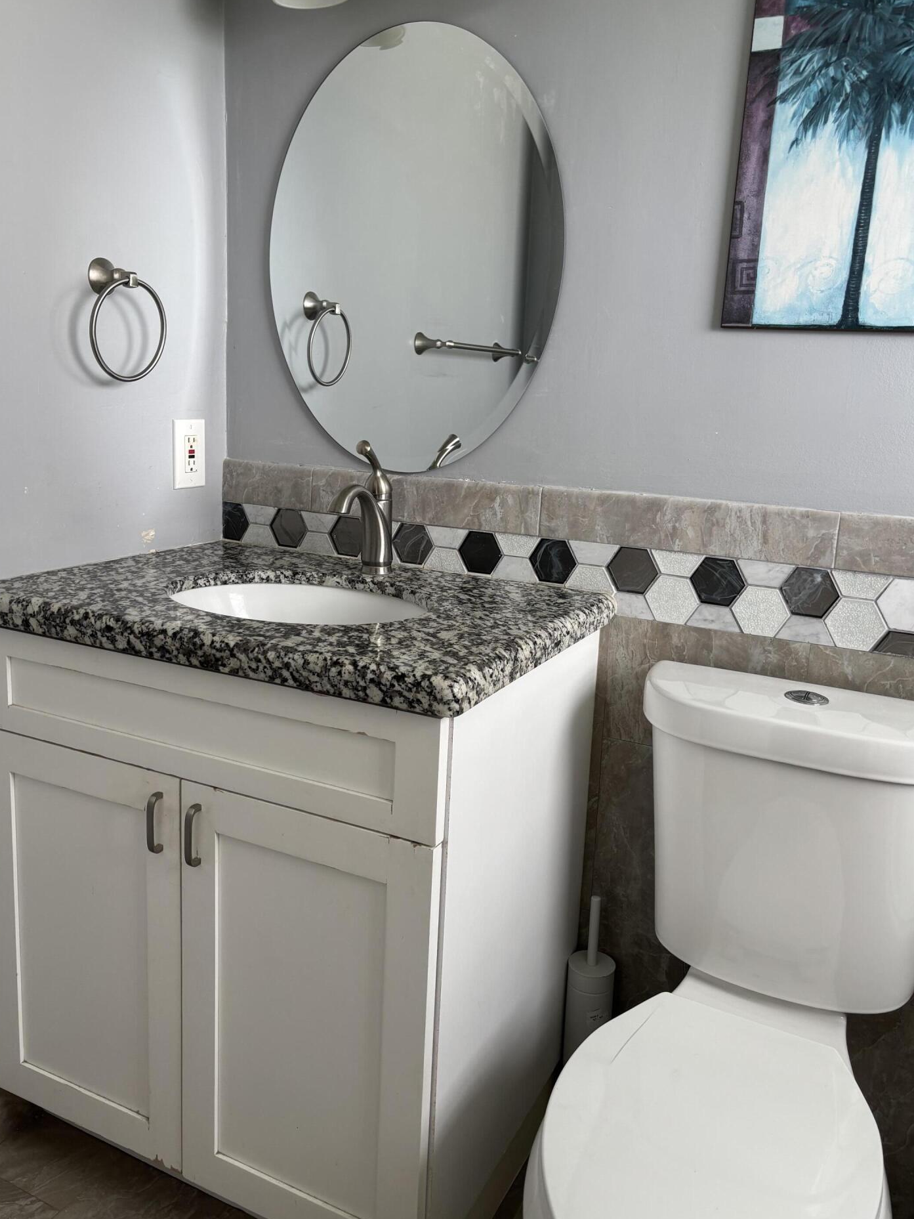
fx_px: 986
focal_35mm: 28
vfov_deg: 63.4
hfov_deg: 49.7
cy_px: 576
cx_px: 441
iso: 100
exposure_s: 1/121
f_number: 1.6
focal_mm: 5.96
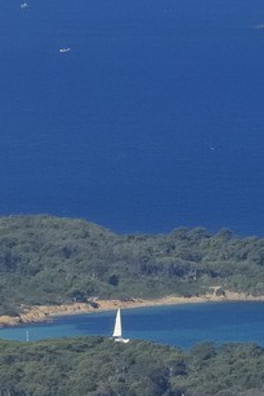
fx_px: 11846
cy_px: 869
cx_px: 491
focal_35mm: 1077
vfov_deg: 1.9
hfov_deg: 1.3
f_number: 10
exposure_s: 1/1600
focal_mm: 200
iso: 800
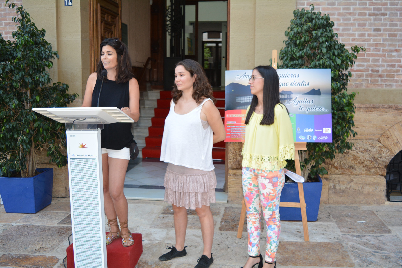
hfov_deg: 53.1
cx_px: 201
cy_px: 134
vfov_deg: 36.9
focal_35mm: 36
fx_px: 402
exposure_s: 1/80
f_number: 4
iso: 400
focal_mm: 24
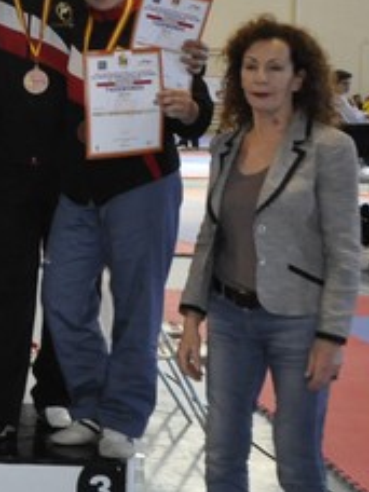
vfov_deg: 17.6
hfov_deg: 12.0
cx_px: -354
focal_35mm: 111
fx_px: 1578
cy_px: 109
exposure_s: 1/200
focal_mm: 22
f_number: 7.1
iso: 2000
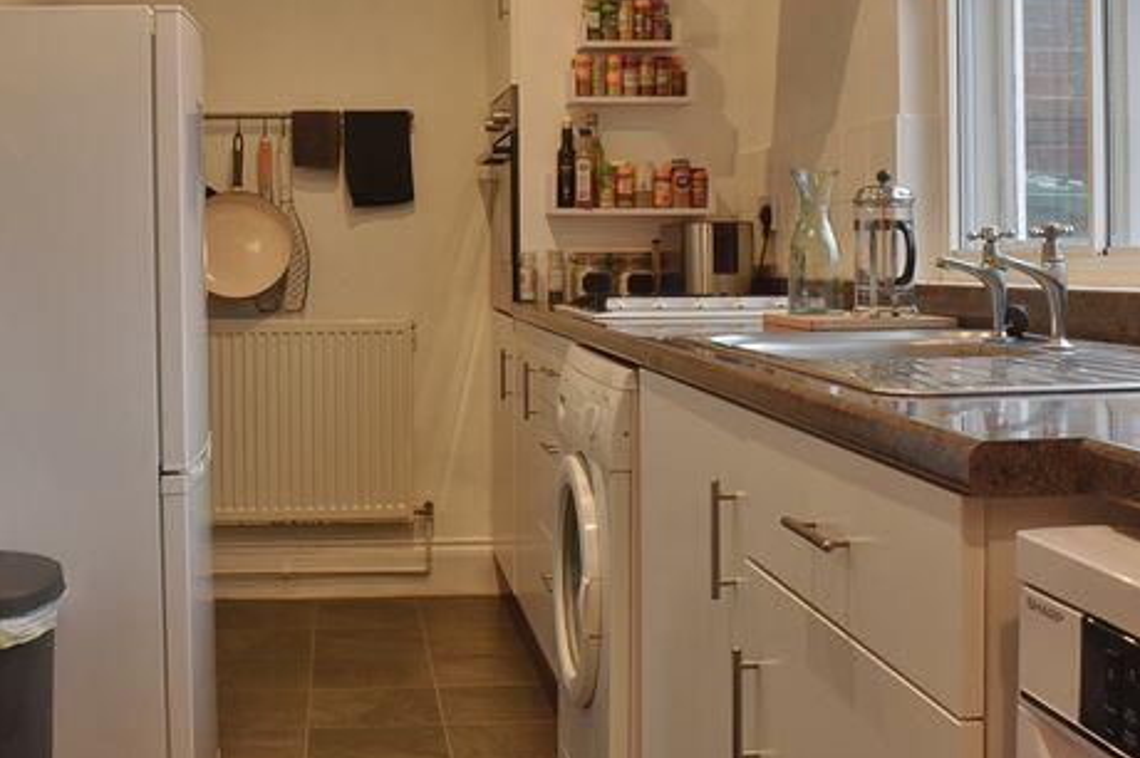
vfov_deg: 28.4
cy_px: 239
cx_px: 473
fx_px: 1487
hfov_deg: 41.8
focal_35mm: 47
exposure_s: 1/4
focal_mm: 18
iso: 280
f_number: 13
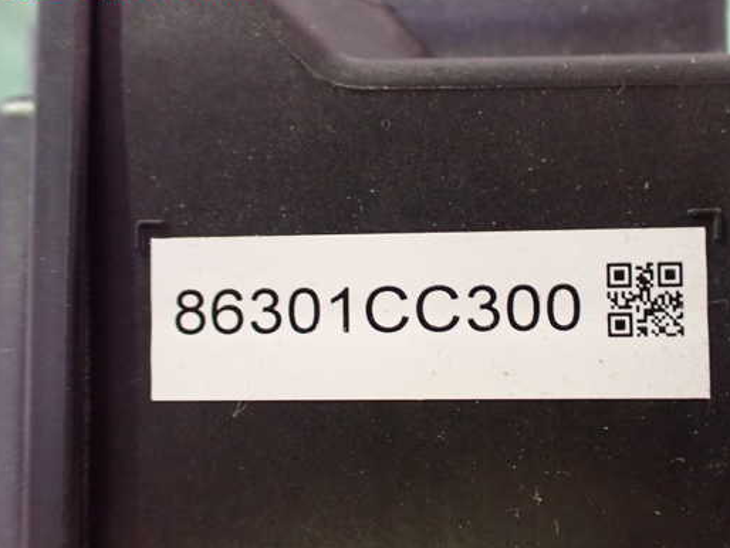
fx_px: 738
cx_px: 420
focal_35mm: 35
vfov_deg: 40.7
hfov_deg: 52.4
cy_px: 291
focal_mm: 5.4
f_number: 2.3
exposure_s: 1/30
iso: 1250
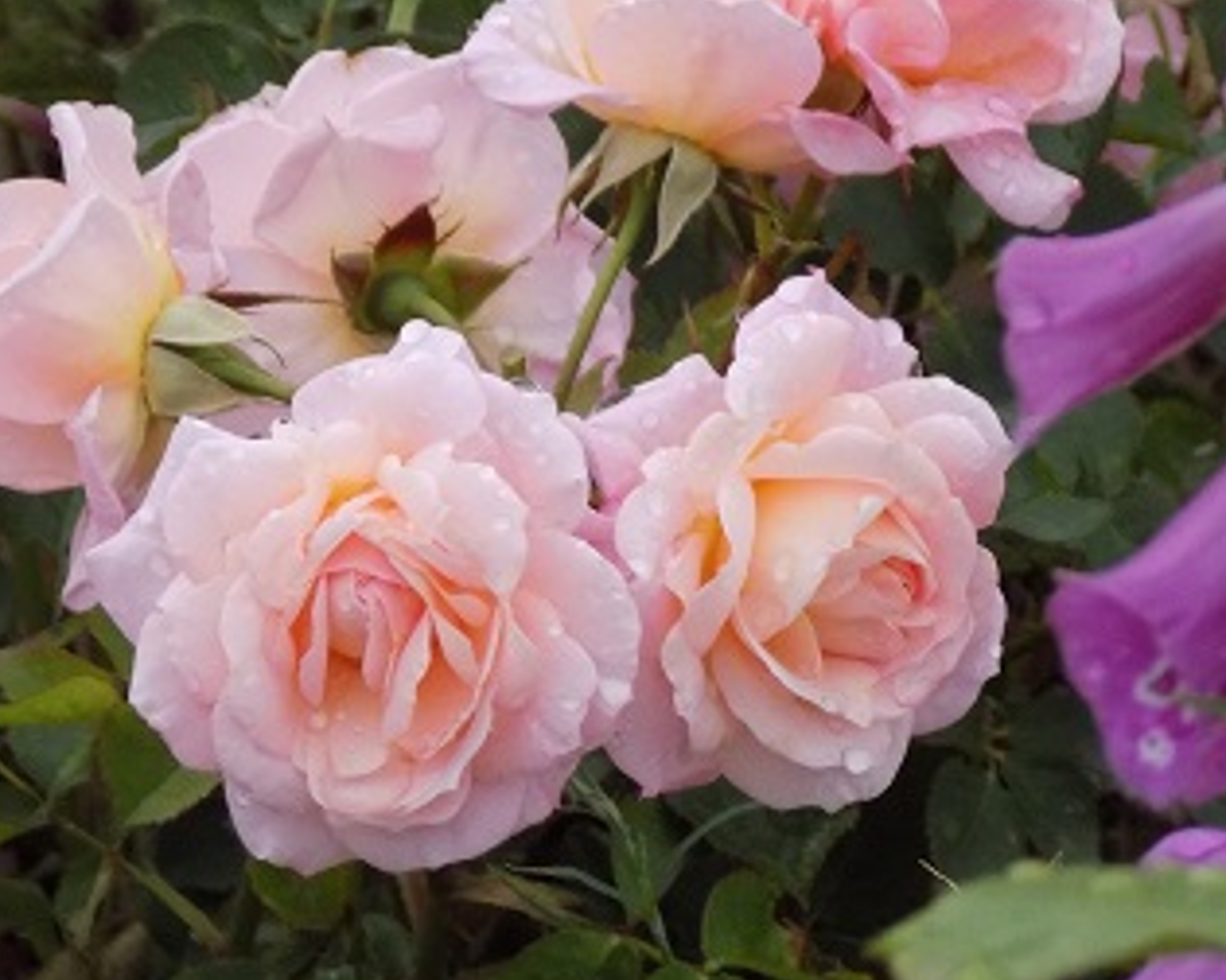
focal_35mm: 350
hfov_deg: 5.5
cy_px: 490
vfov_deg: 4.4
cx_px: 510
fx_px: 12700
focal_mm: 41.8
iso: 400
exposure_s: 1/30
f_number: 5.6
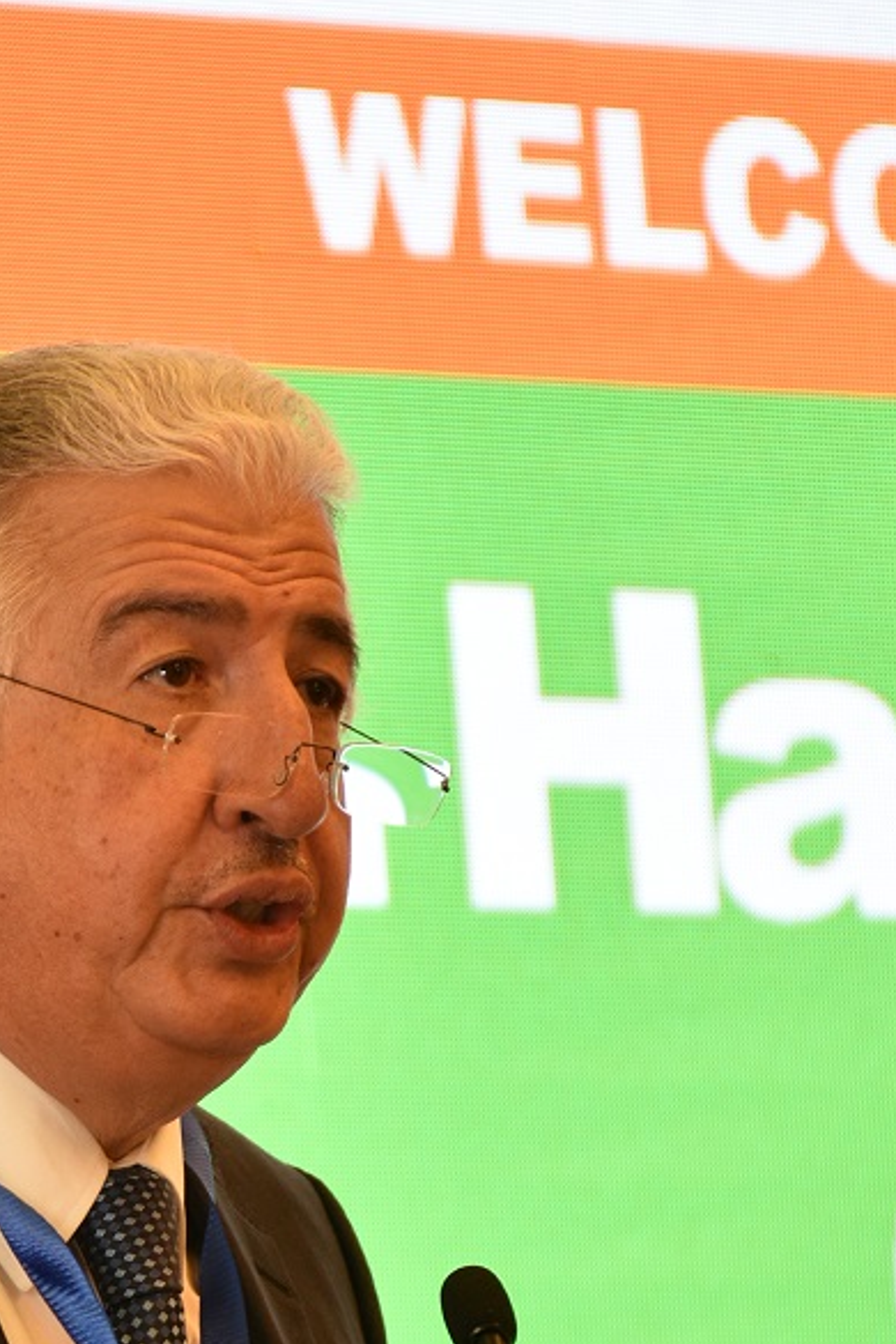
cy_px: 1244
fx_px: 12916
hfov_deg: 4.0
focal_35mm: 346
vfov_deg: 5.9
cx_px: -11
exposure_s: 1/50
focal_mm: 100
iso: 500
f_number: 5.6
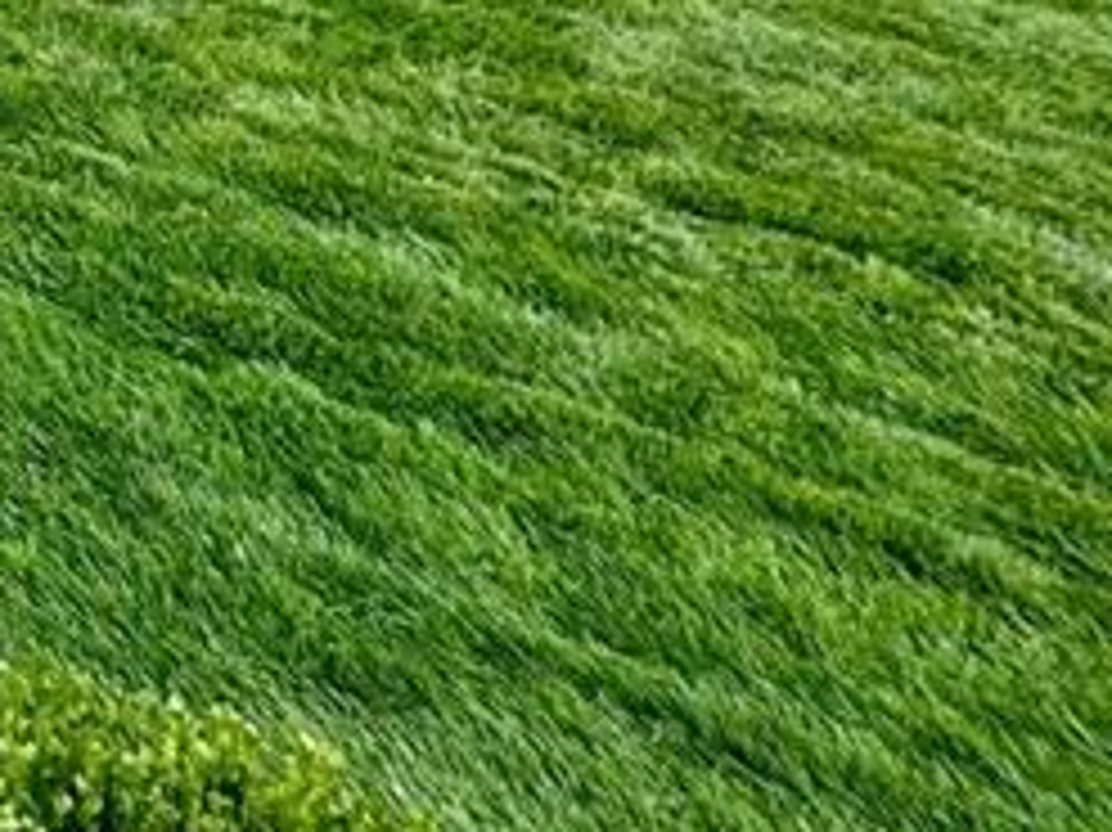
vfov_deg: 17.4
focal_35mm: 58
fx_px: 1862
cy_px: -870
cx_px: -1053
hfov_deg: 19.8
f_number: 2.2
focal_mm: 2.22
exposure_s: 1/192
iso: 40
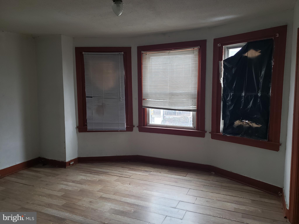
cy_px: 112
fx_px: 225
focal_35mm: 26
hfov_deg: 67.3
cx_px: 150
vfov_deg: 53.1
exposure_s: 1/39
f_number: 1.5
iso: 100
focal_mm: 4.3
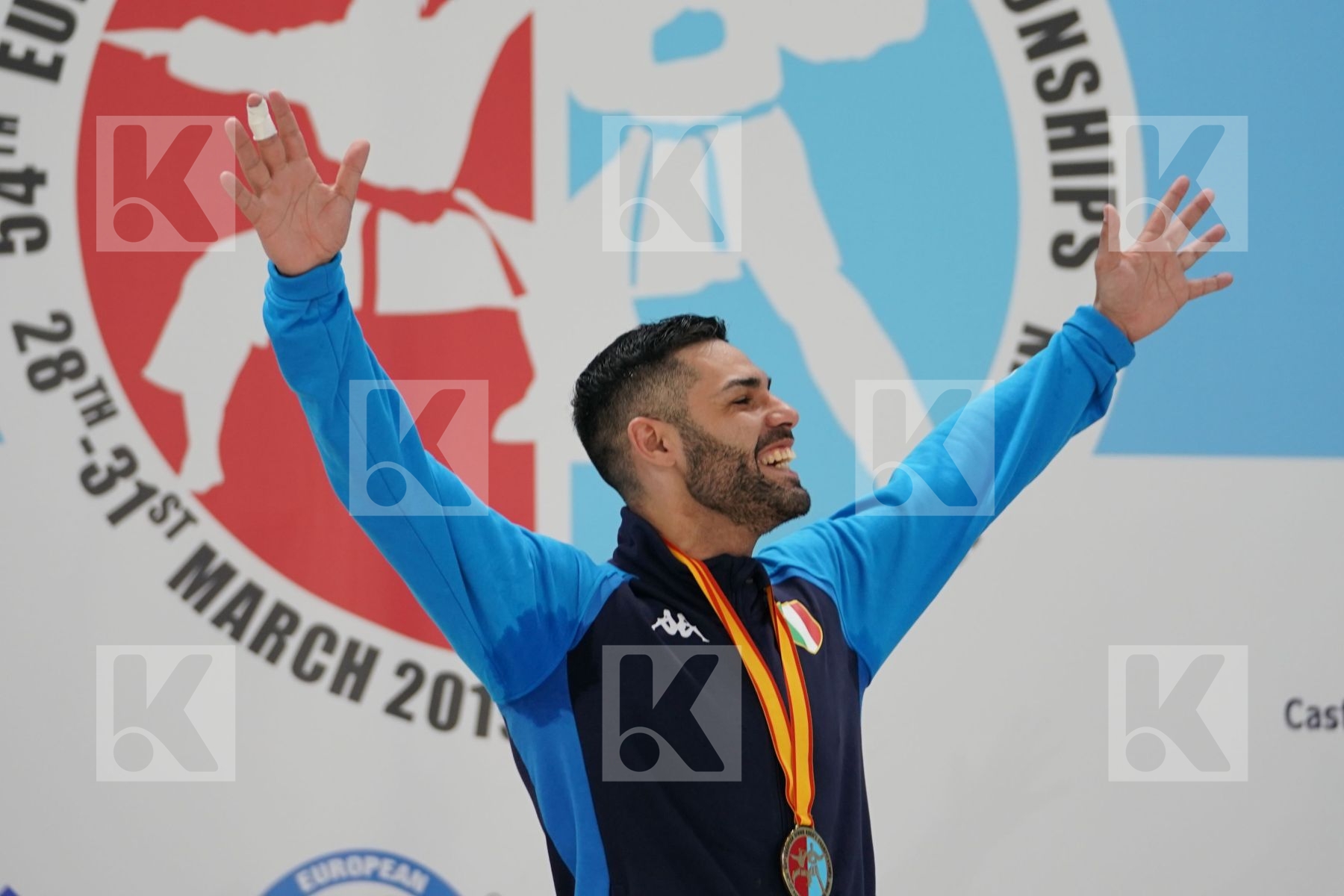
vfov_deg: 7.5
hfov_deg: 11.2
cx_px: 672
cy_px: 448
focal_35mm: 184
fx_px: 6869
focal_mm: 123
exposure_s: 1/250
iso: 1000
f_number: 2.8
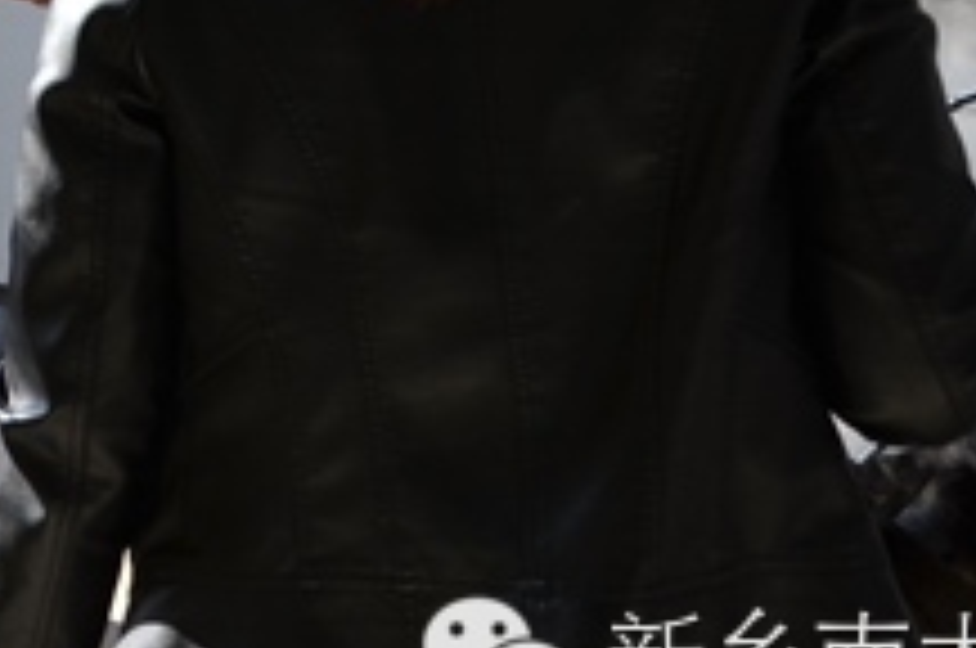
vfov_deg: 8.7
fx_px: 4196
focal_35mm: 155
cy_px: -220
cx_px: -148
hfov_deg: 13.0
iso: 200
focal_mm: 32
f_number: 5.6
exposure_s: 1/125
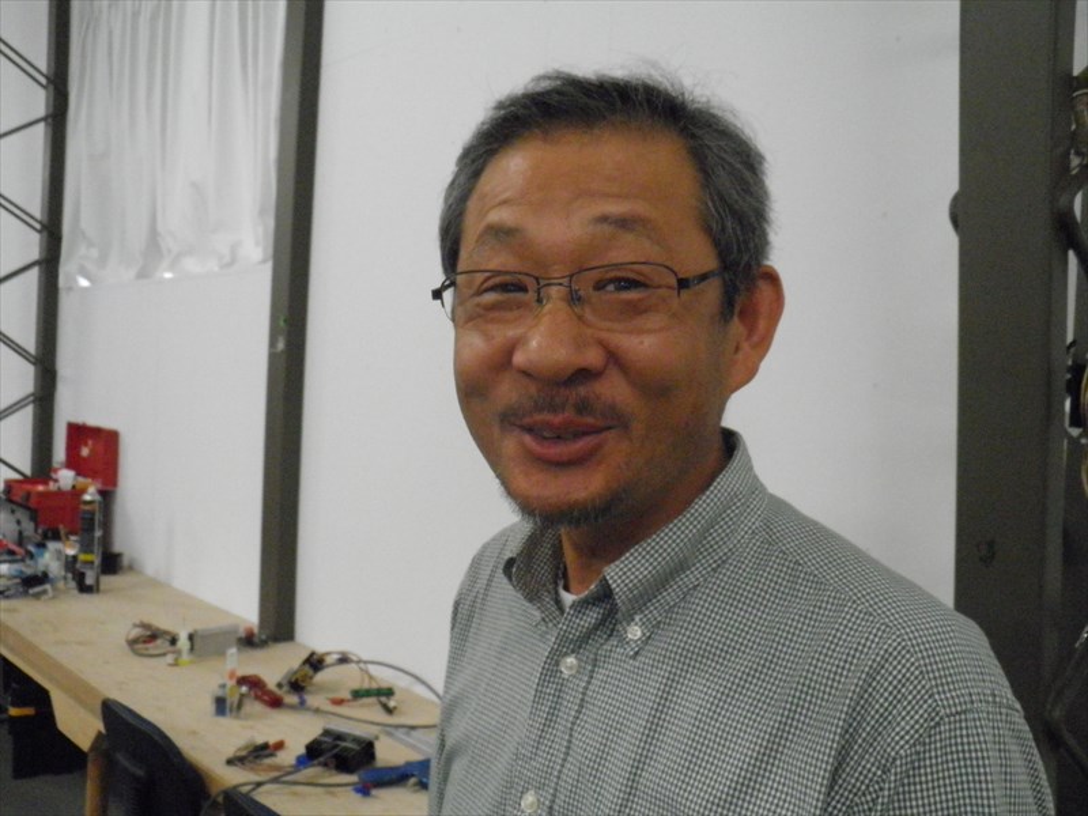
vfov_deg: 41.8
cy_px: 408
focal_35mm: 34
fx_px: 1069
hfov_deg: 54.0
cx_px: 544
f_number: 3.5
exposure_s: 1/80
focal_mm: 6.1
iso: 800
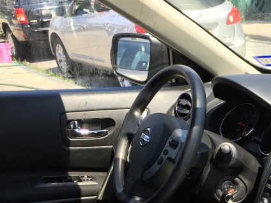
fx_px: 548
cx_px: 246
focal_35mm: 70
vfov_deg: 20.1
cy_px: 222
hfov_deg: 26.8
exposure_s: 1/377
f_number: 2.2
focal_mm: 4.15
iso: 32
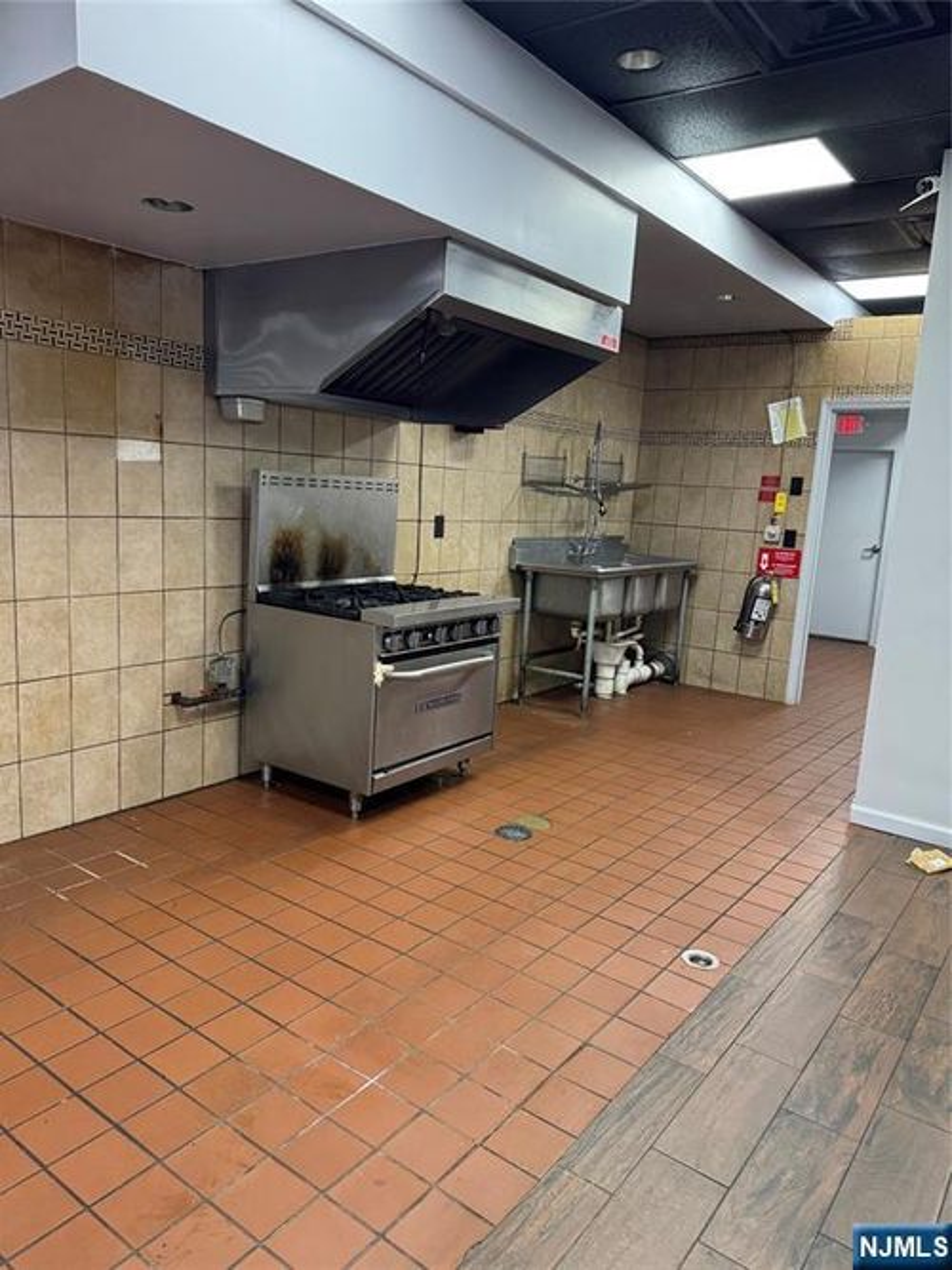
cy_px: 635
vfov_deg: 71.6
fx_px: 880
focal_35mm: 24
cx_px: 476
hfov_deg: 56.8
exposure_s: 1/60
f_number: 1.78
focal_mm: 6.76
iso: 160
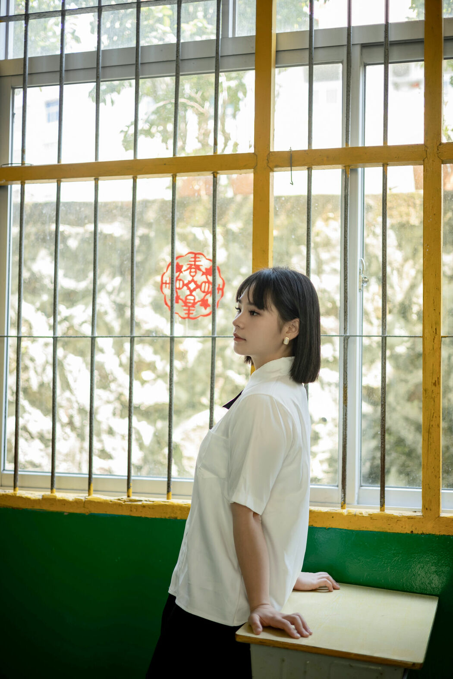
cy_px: 340
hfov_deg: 27.0
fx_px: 944
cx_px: 226
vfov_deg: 39.6
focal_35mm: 50
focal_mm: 50
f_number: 1.8
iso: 125
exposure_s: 1/60
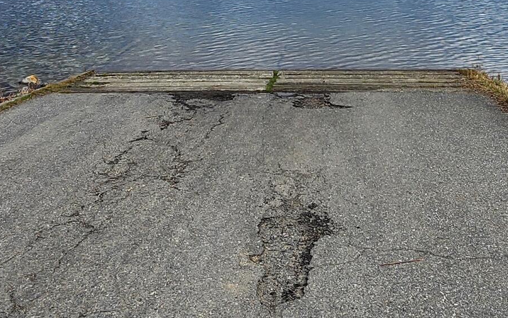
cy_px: -5
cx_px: 300
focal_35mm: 46
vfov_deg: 26.4
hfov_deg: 43.3
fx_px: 637
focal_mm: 2.2
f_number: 2.2
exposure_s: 1/1641
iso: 50
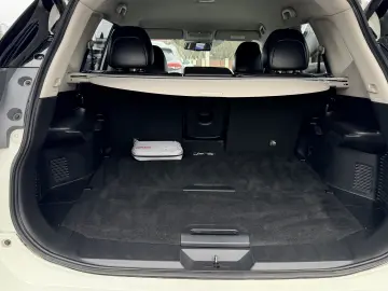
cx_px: 194
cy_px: 146
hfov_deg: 71.6
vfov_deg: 56.8
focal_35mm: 24
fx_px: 269
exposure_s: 1/77
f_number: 1.78
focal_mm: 6.76
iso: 200
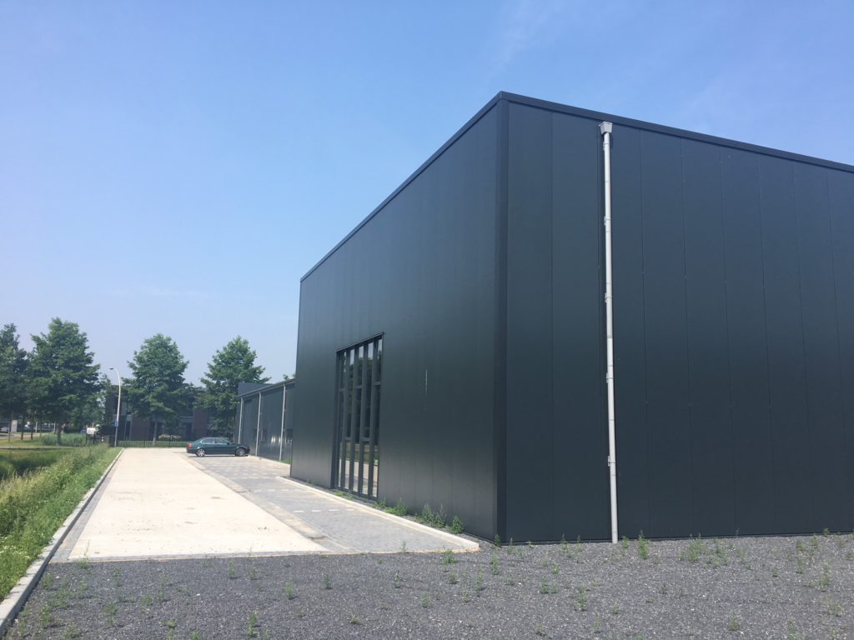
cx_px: 427
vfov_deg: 48.2
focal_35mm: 29
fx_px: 715
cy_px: 320
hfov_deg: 61.7
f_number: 2.2
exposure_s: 1/1282
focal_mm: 4.15
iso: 25
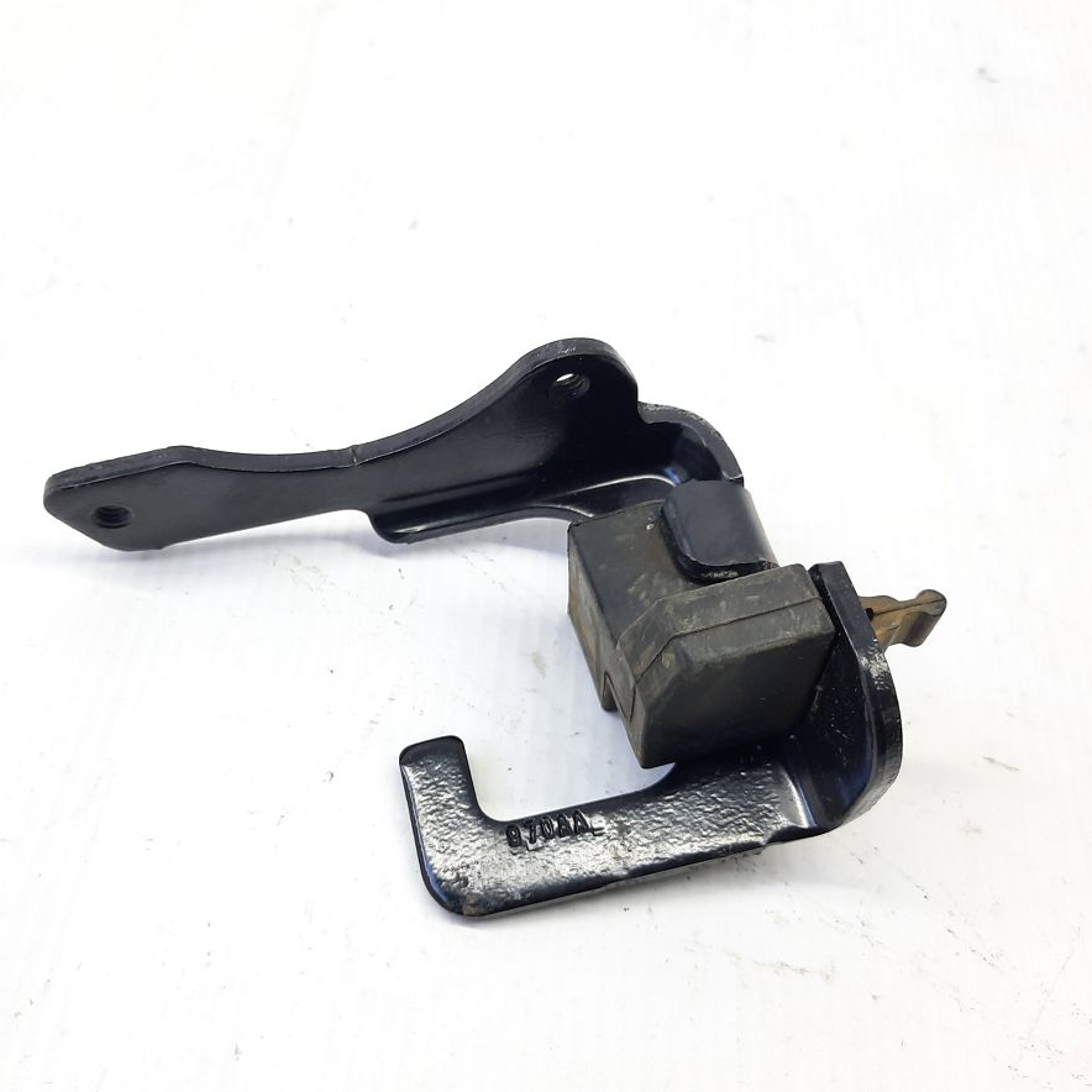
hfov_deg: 53.7
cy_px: 550
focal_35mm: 30
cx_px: 437
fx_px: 1071
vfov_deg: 54.0
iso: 100
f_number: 2
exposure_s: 1/50
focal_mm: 4.6
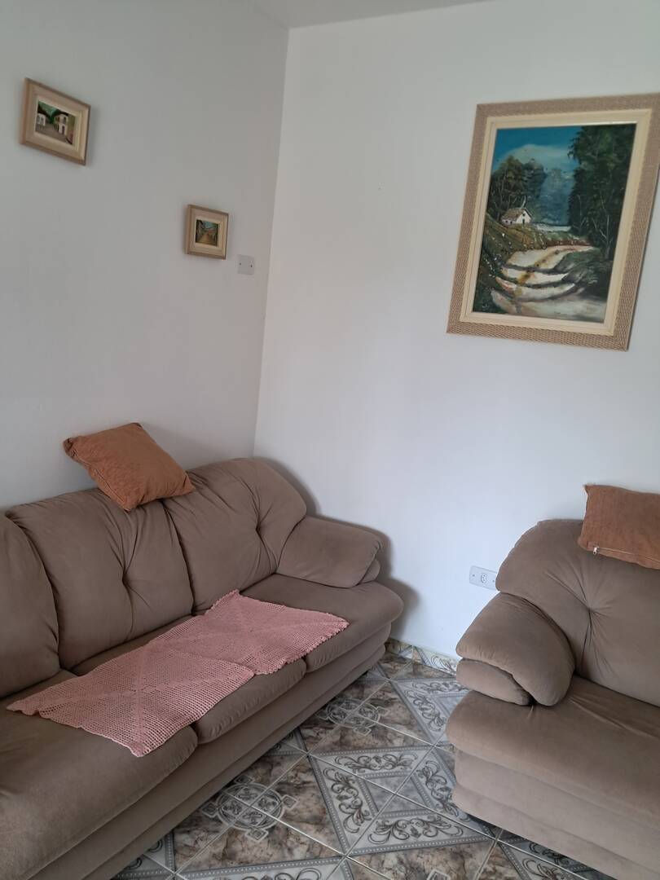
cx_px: 330
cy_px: 440
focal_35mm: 27
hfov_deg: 51.4
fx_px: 686
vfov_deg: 65.3
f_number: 1.8
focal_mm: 4
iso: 200
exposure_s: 1/50
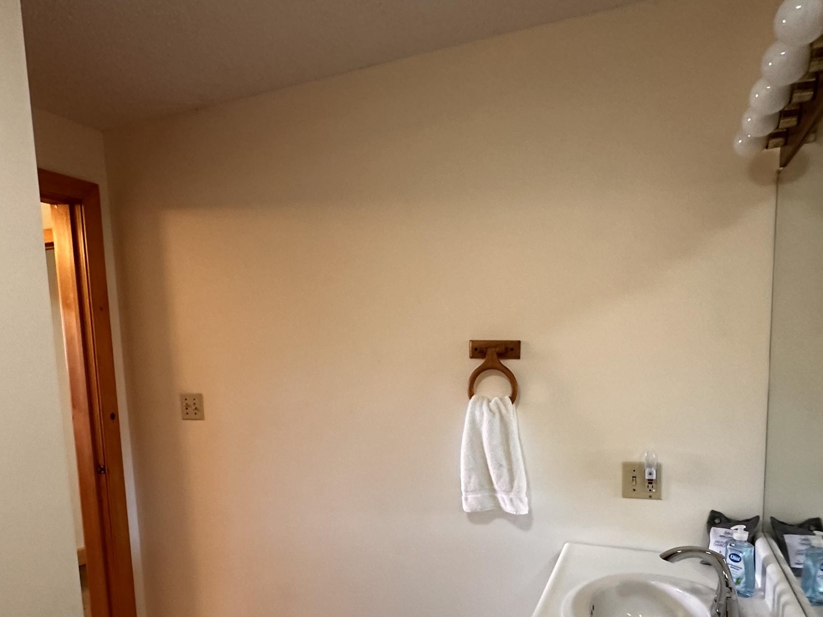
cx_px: 408
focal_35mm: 25
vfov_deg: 53.7
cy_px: 416
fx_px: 594
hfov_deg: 69.4
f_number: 2.2
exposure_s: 1/60
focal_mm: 2.22
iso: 400
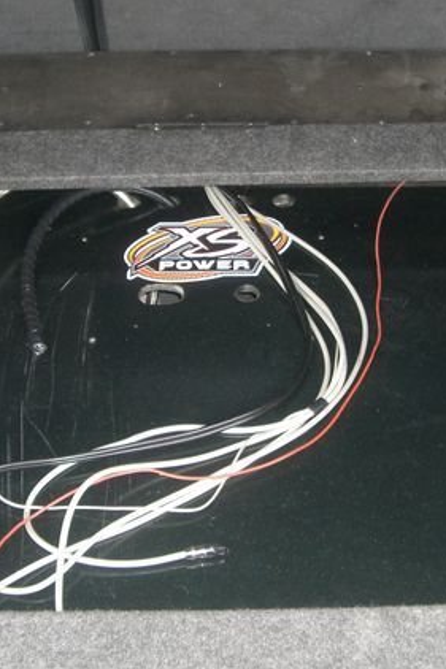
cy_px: 303
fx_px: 1116
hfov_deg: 22.6
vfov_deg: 33.4
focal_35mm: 60
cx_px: 227
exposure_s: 1/60
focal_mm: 6.2
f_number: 2.7
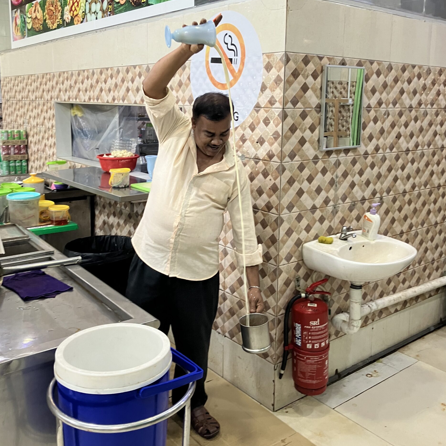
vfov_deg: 48.2
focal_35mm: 34
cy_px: 181
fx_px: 496
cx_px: 218
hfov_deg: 48.4
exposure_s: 1/41
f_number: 1.8
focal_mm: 3.99
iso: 80
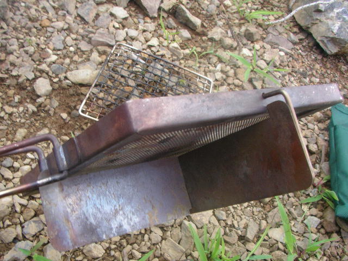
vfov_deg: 38.7
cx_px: 174
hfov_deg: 50.1
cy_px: 130
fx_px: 372
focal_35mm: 37
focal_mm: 5.7
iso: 100
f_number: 2.8
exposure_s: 1/30
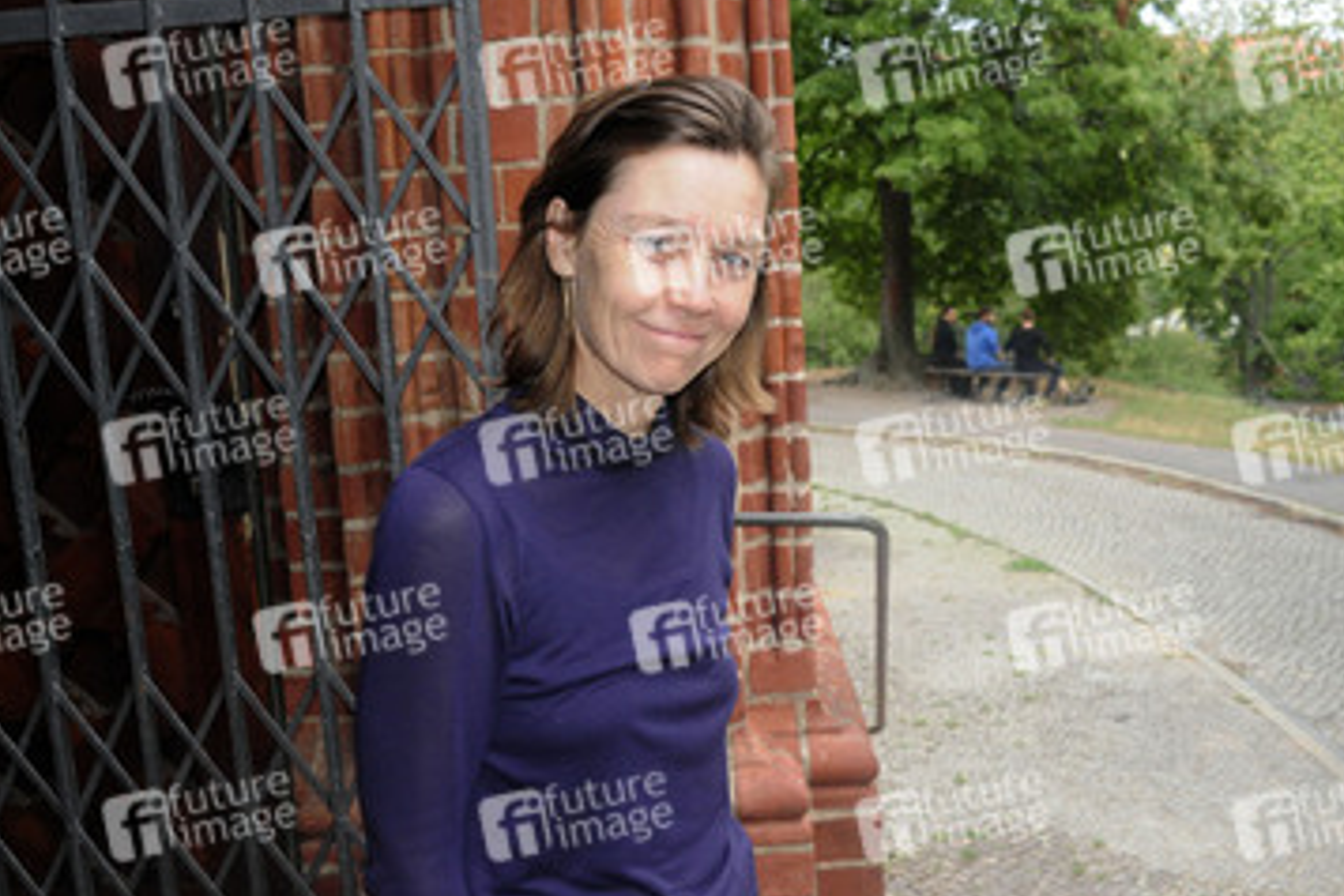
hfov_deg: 55.7
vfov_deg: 38.7
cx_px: 625
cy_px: 535
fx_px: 1269
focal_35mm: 34
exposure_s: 1/160
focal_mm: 18
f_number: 4.5
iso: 1000
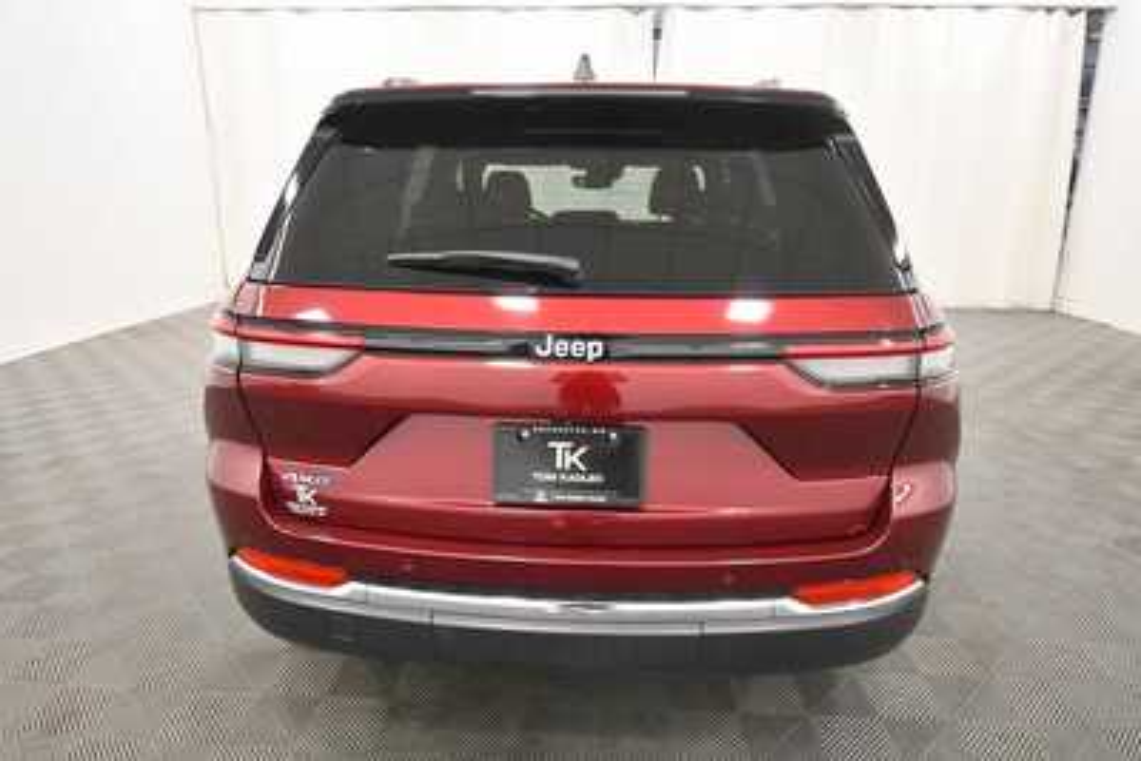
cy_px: 380
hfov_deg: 81.2
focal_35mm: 21
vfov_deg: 59.5
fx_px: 666
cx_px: 570
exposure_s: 1/125
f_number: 5
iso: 1600
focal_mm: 14
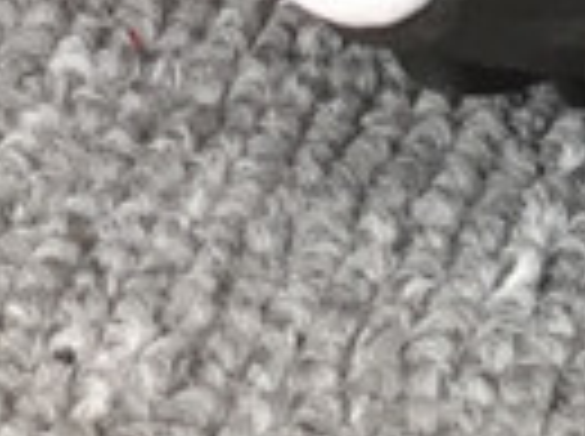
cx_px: 1822
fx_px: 3627
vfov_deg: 6.2
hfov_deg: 7.8
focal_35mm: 215
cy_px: -973
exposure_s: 1/100
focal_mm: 3.3
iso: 32
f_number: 2.4
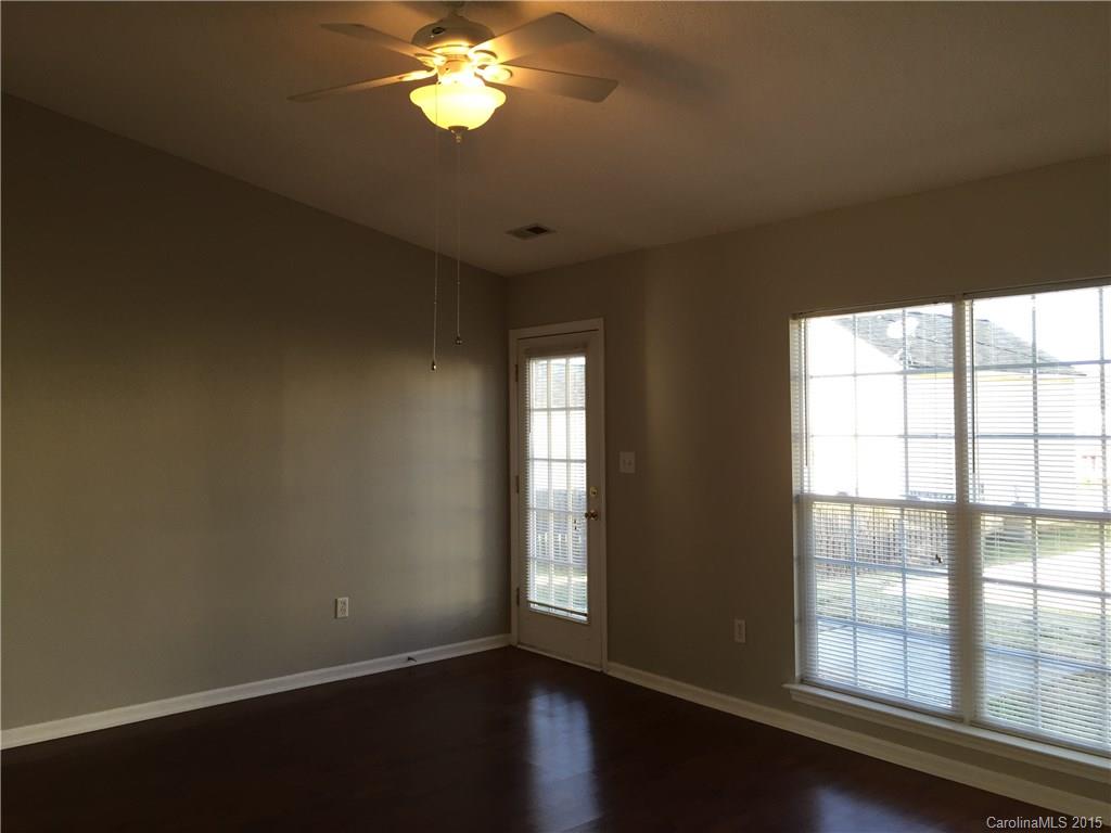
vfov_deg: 48.2
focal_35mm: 29
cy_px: 416
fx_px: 931
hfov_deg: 61.7
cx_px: 556
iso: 50
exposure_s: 1/120
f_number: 2.2
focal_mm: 4.15
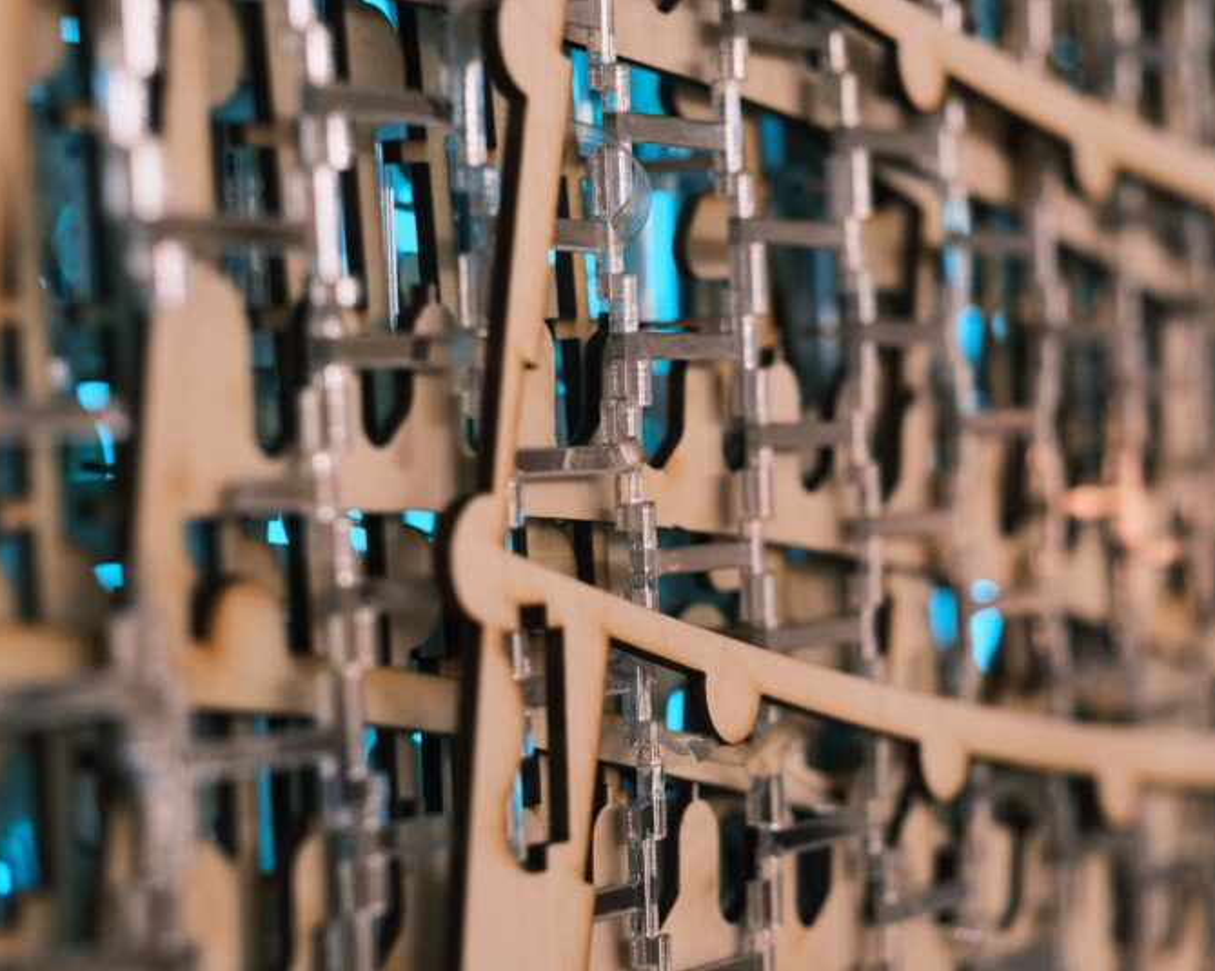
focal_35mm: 95
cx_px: 696
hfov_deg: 20.2
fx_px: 3416
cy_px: 486
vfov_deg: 16.2
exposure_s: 1/52
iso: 1600
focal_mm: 56
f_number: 2.8
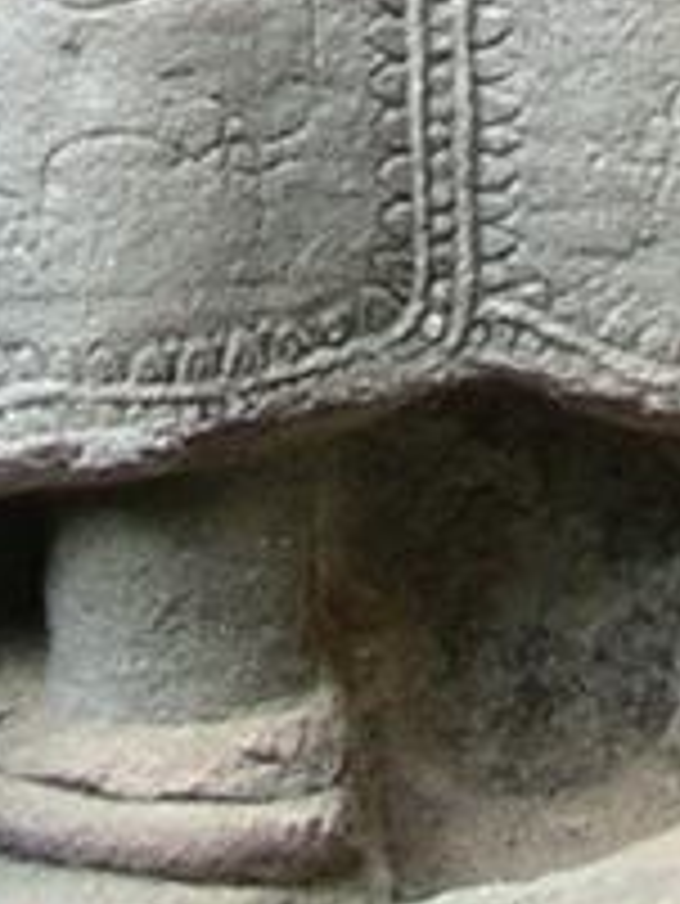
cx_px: 513
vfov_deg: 6.2
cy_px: -1821
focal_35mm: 295
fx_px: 7718
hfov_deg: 5.0
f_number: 2.8
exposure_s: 1/100
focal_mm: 7.8
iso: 64
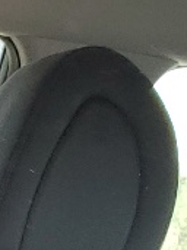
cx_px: -479
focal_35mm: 243
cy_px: 721
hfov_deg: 5.5
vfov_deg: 7.3
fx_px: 1752
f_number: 1.5
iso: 50
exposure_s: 1/400
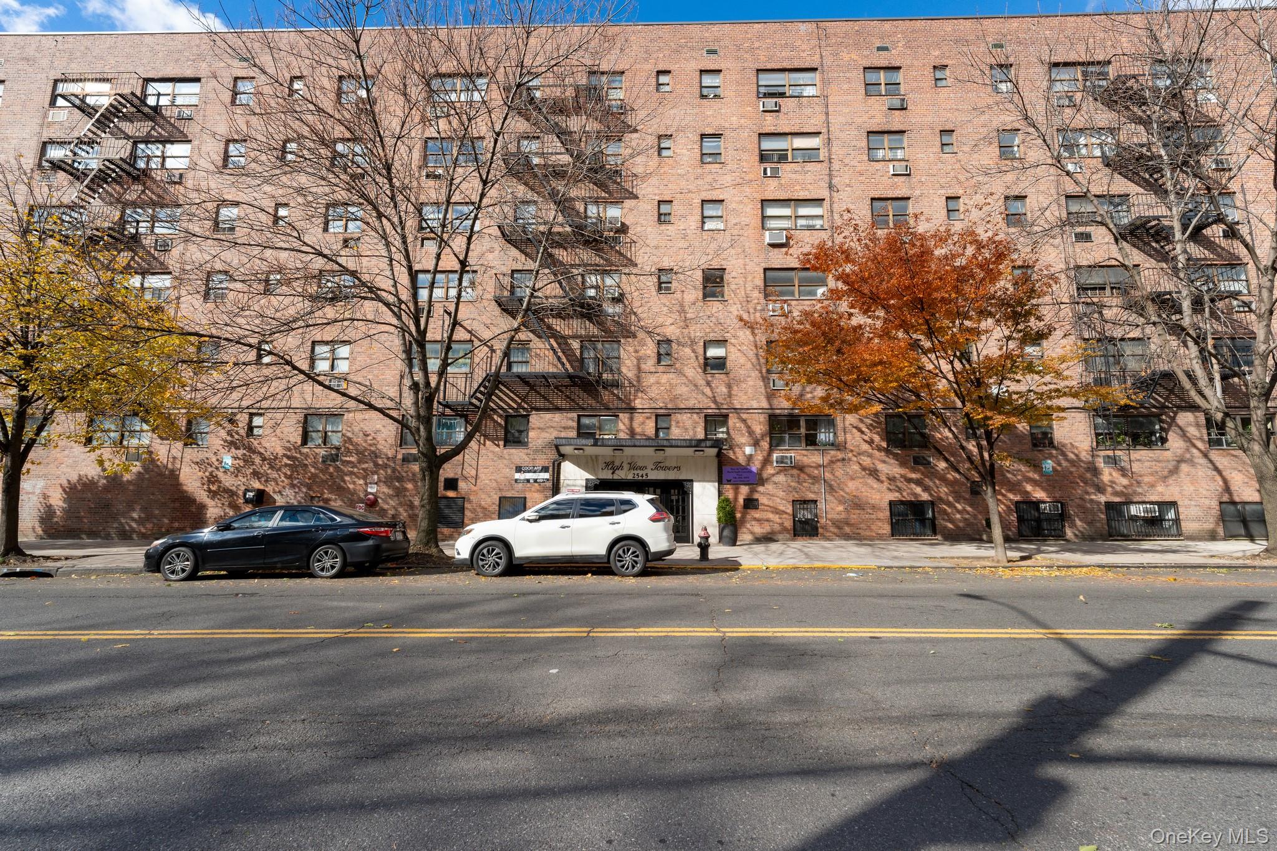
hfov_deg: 104.3
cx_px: 638
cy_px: 426
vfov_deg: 81.2
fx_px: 497
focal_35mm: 14
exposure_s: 1/200
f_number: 10
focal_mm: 14
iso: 800
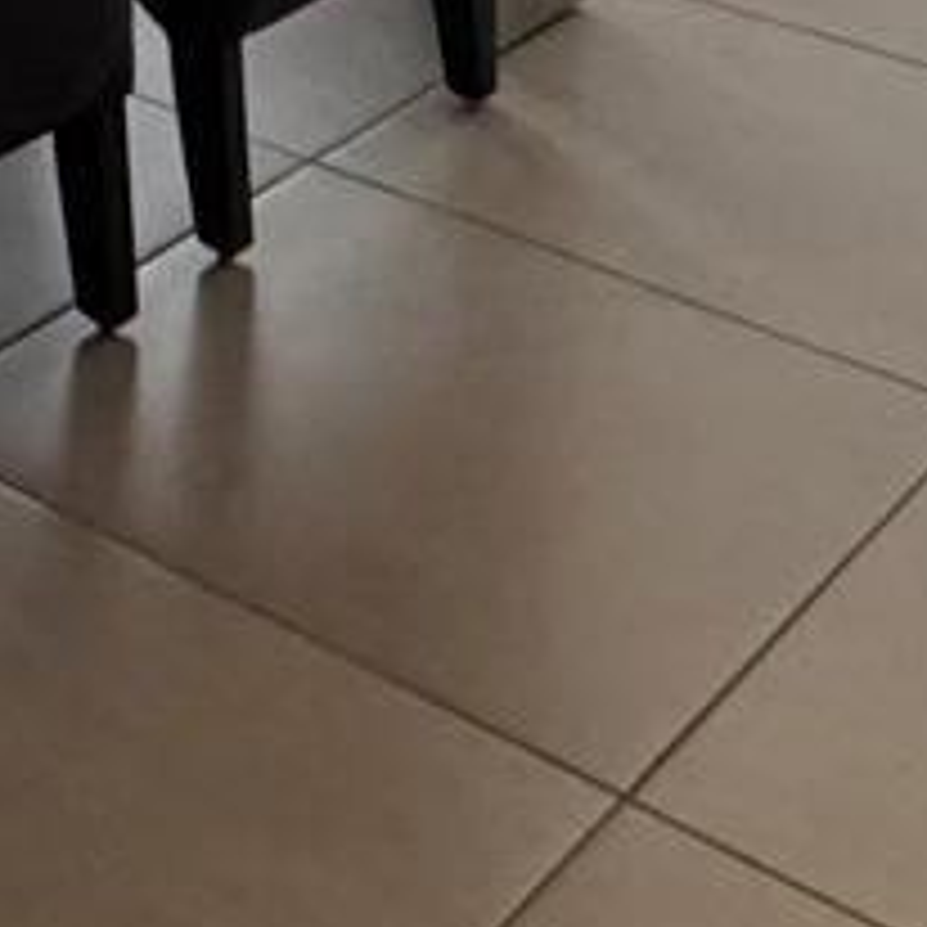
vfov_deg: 13.9
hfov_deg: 17.2
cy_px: -1166
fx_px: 2909
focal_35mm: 96
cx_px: -230
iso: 320
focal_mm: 2.22
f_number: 2.2
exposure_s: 1/100
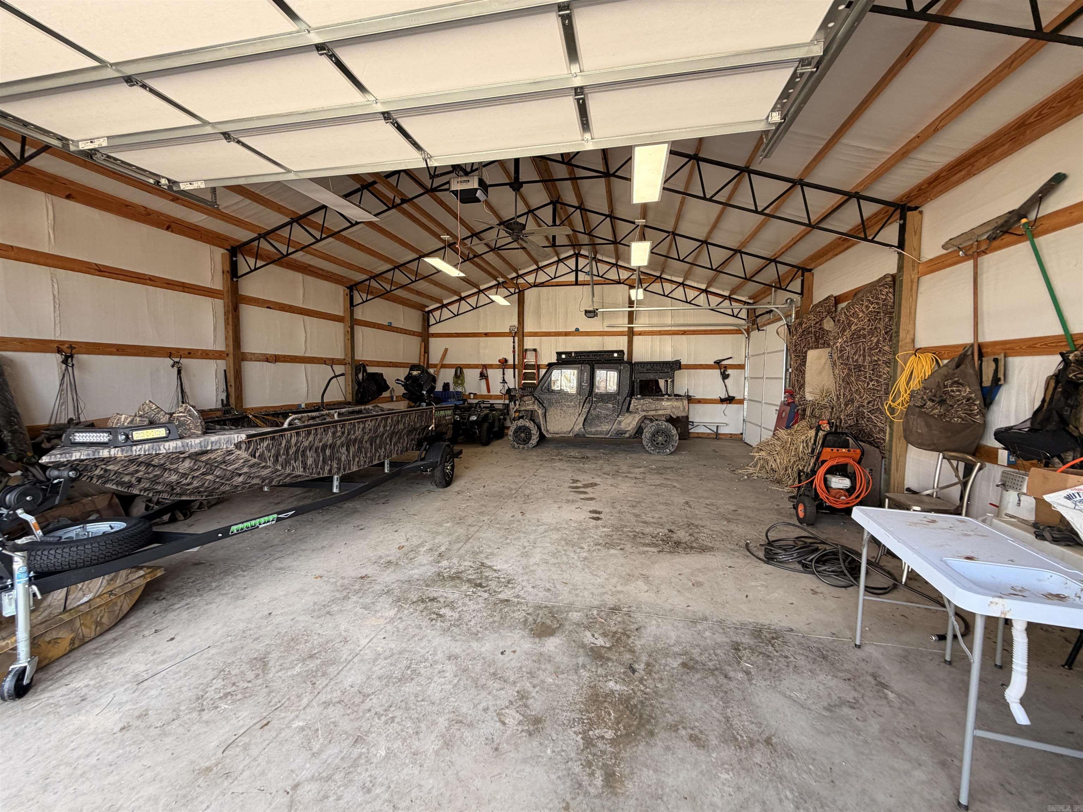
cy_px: 406
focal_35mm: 14
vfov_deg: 85.7
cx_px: 542
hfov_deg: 102.1
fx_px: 438
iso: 125
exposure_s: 1/120
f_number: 2.2
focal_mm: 2.22
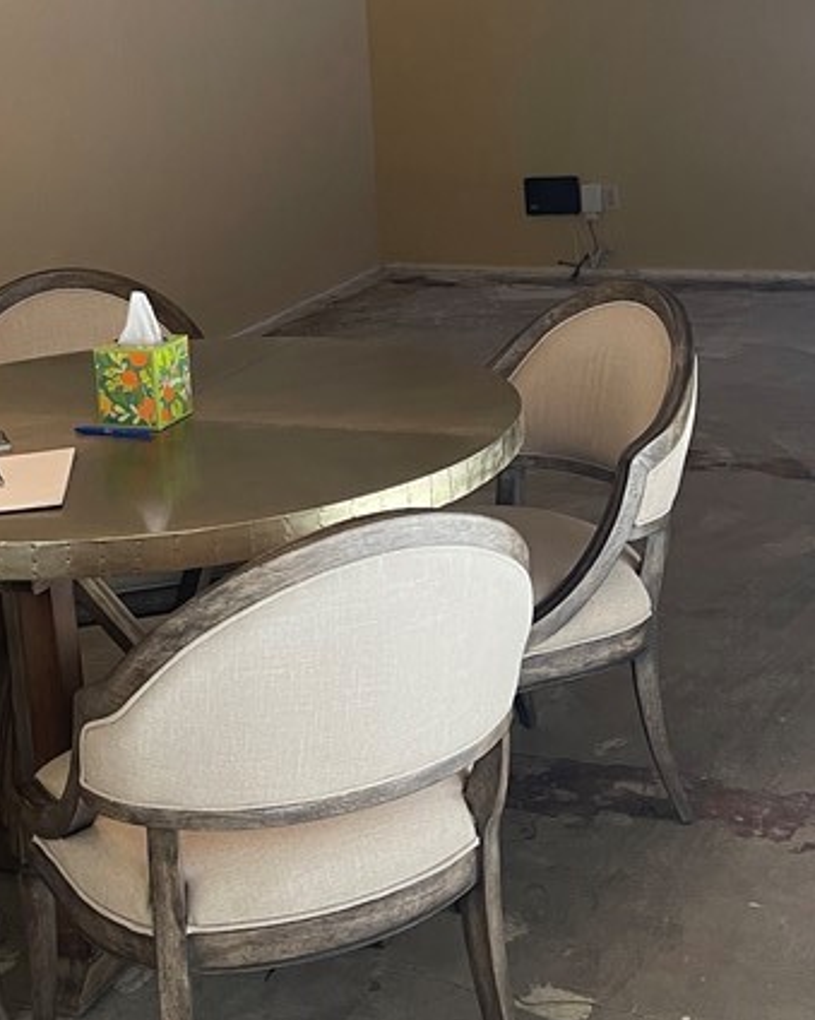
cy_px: 250
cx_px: 377
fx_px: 1780
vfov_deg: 31.4
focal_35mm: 59
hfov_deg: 25.8
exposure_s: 1/60
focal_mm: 5.1
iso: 160
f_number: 1.6
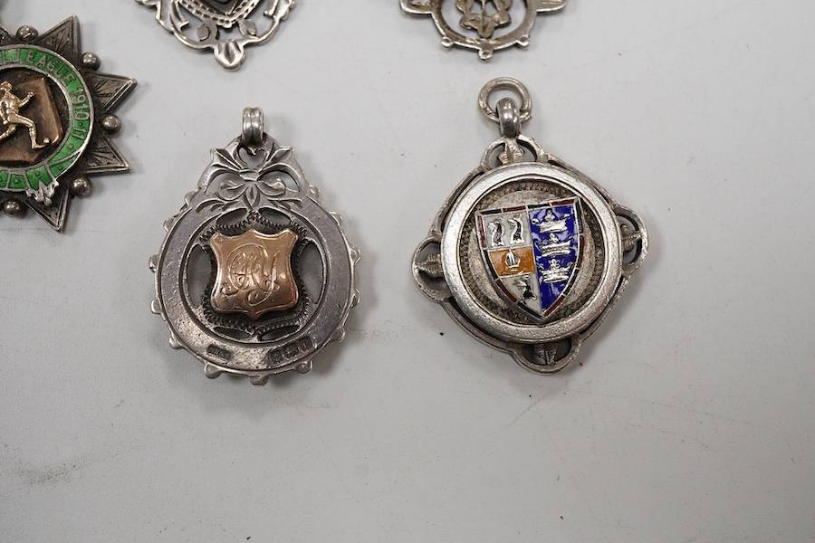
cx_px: 408
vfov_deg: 29.9
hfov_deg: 43.6
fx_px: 1019
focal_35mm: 45
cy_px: 272
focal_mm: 30
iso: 1250
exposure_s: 1/125
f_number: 11
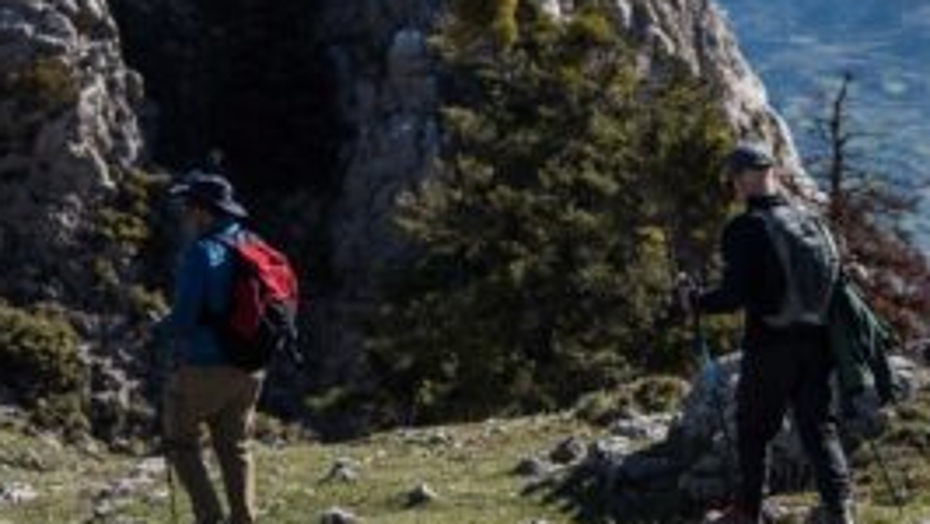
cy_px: 2
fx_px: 3528
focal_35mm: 143
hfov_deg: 15.0
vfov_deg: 8.5
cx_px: 666
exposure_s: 1/1000
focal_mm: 62
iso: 100
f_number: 4
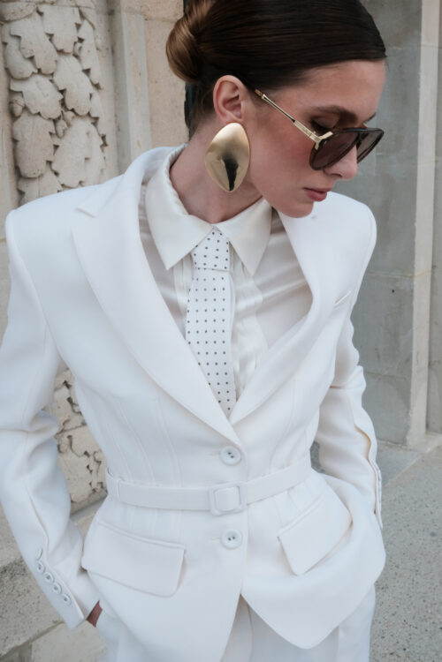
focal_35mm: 42
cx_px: 221
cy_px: 331
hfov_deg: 31.9
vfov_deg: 46.4
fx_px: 773
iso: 1600
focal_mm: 27.7
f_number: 18
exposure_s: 1/250
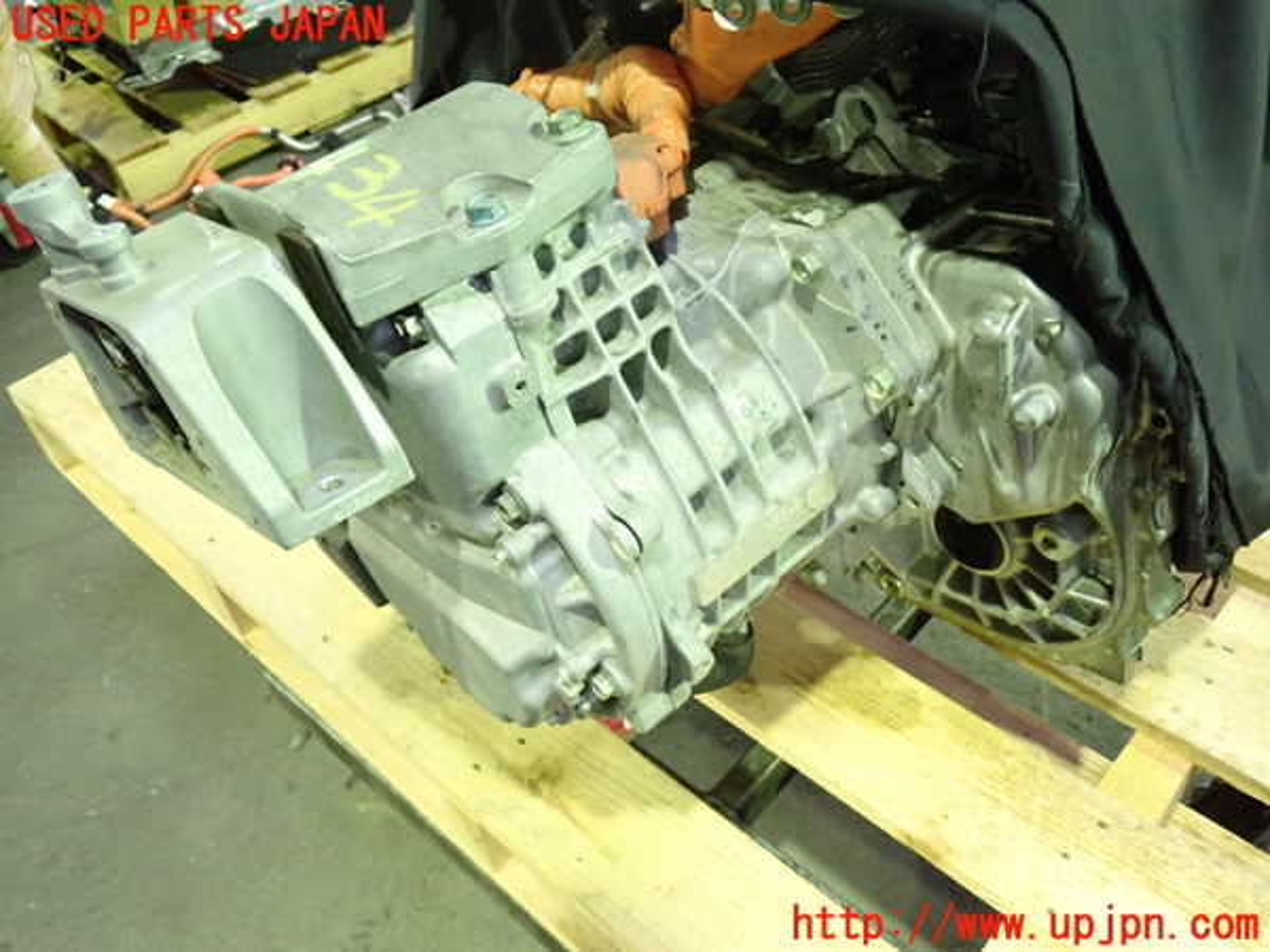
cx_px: 635
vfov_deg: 46.8
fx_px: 1101
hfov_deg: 60.0
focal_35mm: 30
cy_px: 476
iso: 800
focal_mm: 5.4
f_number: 2.3
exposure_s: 1/25
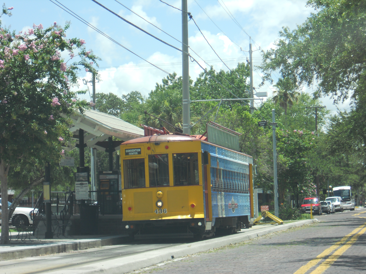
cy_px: 137
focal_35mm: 108
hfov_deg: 18.2
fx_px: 1142
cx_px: 183
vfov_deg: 13.7
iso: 80
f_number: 5.9
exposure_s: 1/160
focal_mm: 19.6
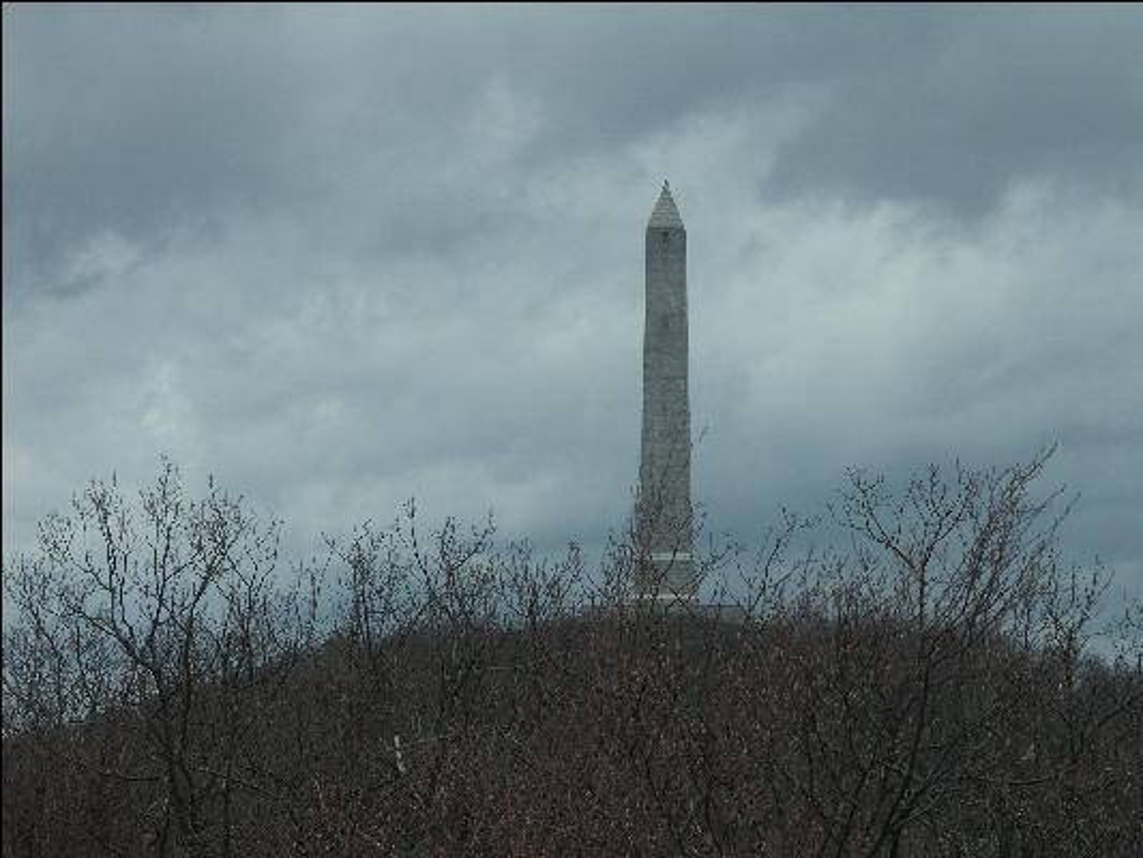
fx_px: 4723
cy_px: 429
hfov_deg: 13.8
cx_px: 572
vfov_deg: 10.4
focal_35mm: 143
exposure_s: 1/1000
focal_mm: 36.27
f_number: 6.3
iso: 100
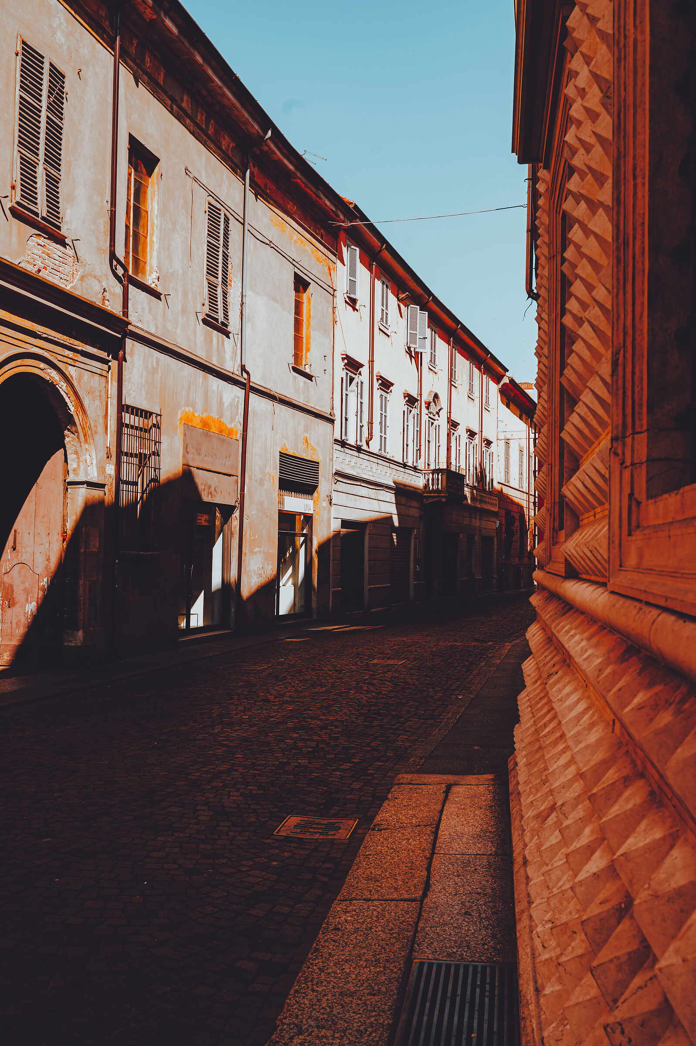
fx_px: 1016
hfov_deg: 37.8
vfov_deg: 54.5
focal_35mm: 35
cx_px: 348
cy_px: 523
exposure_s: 1/160
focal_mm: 35
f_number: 8
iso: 100
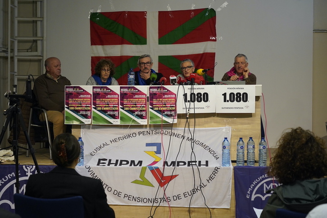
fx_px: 573
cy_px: 109
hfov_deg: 31.9
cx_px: 164
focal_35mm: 63
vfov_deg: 21.6
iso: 2500
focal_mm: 63
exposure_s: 1/160
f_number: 5.6
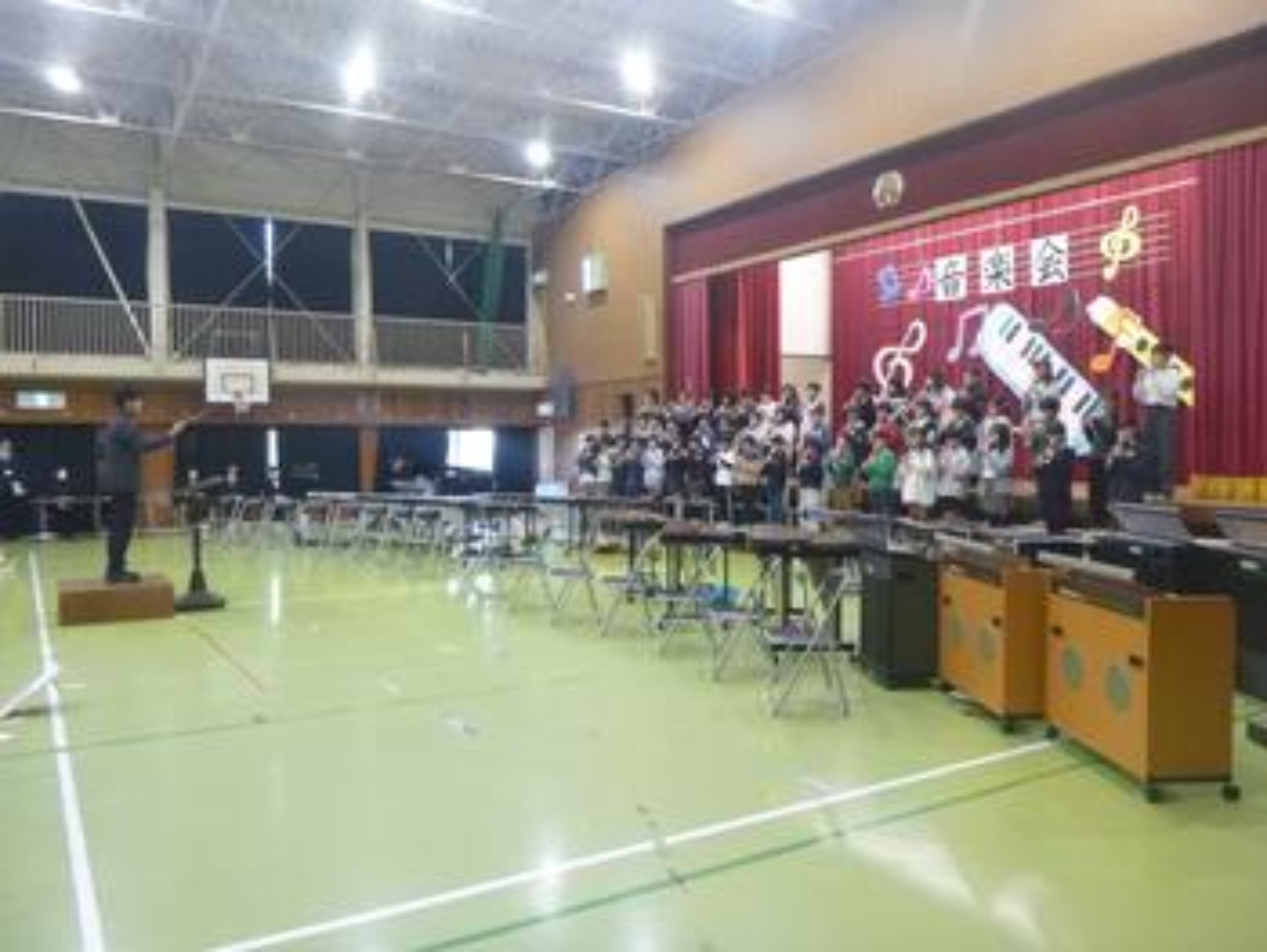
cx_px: 634
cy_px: 476
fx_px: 989
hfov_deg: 65.3
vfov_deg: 51.4
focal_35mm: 27
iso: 400
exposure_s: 1/20
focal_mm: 4.8
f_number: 4
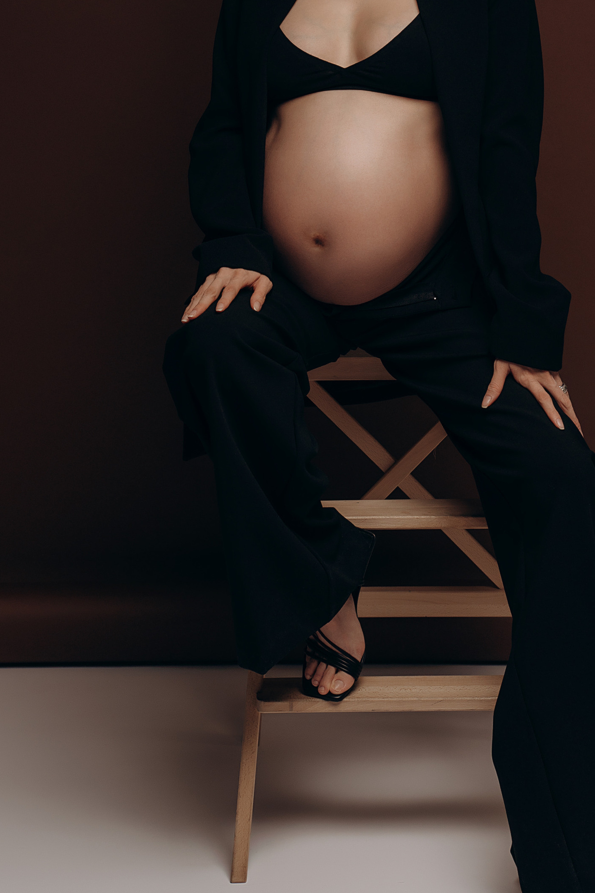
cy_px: 173
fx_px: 2306
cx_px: 337
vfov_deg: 21.6
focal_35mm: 93
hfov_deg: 14.7
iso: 200
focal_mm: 48
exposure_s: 1/200
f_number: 5.6
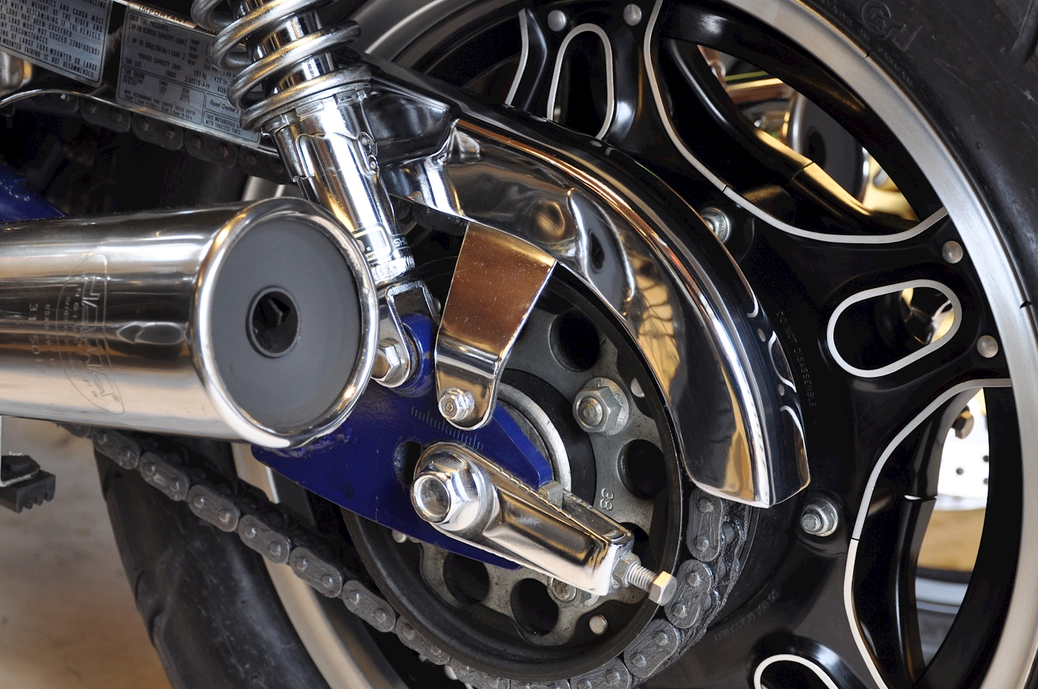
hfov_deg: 23.8
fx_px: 2466
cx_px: 571
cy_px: 342
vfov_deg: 15.9
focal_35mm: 86
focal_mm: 45
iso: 400
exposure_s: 1/30
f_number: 5.6
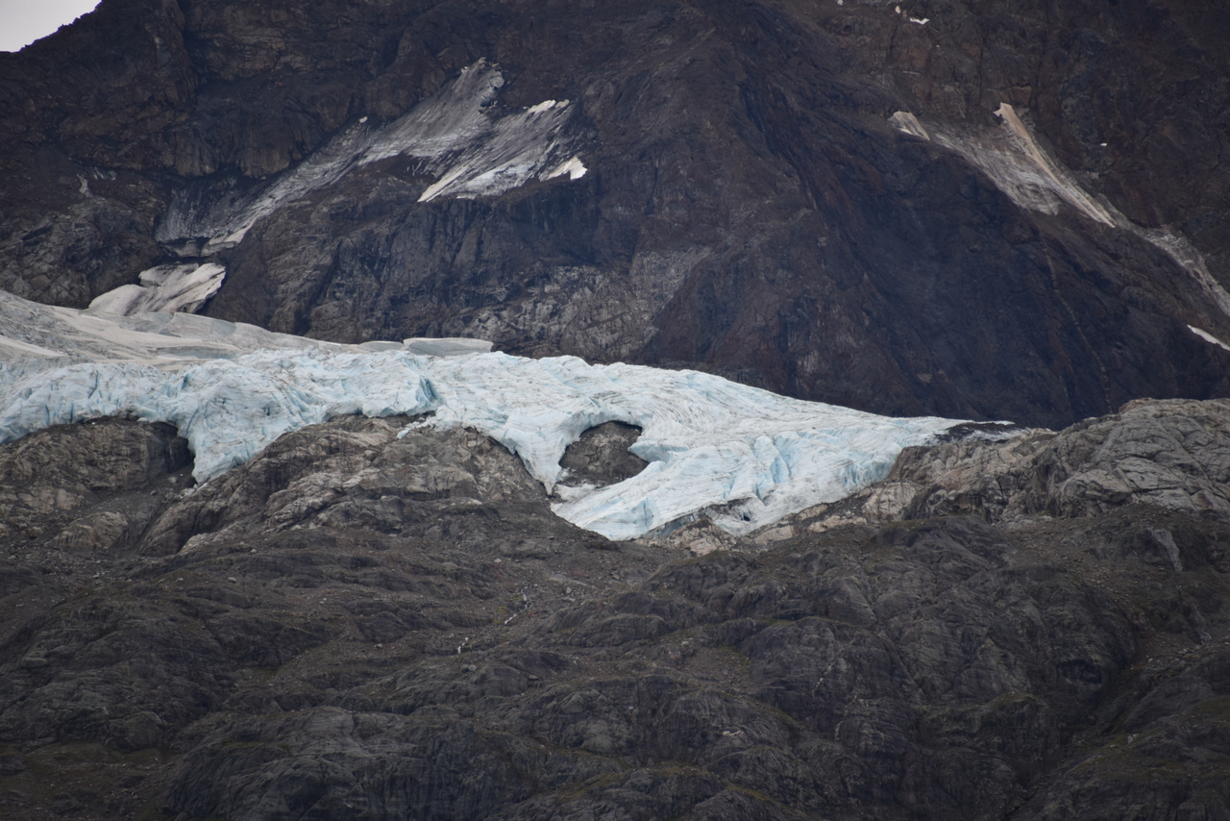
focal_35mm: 300
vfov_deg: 4.6
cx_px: 615
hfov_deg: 6.9
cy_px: 410
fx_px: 10252
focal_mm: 300
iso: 250
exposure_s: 1/640
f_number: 5.6
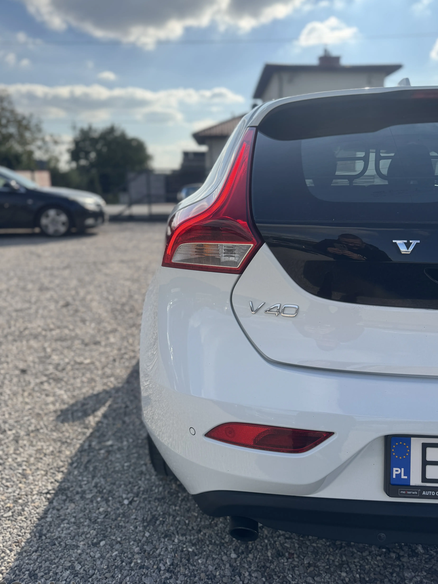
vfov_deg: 69.4
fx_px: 422
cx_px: 216
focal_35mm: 25
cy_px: 299
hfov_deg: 54.9
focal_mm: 6.76
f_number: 1.78
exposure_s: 1/4049
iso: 80
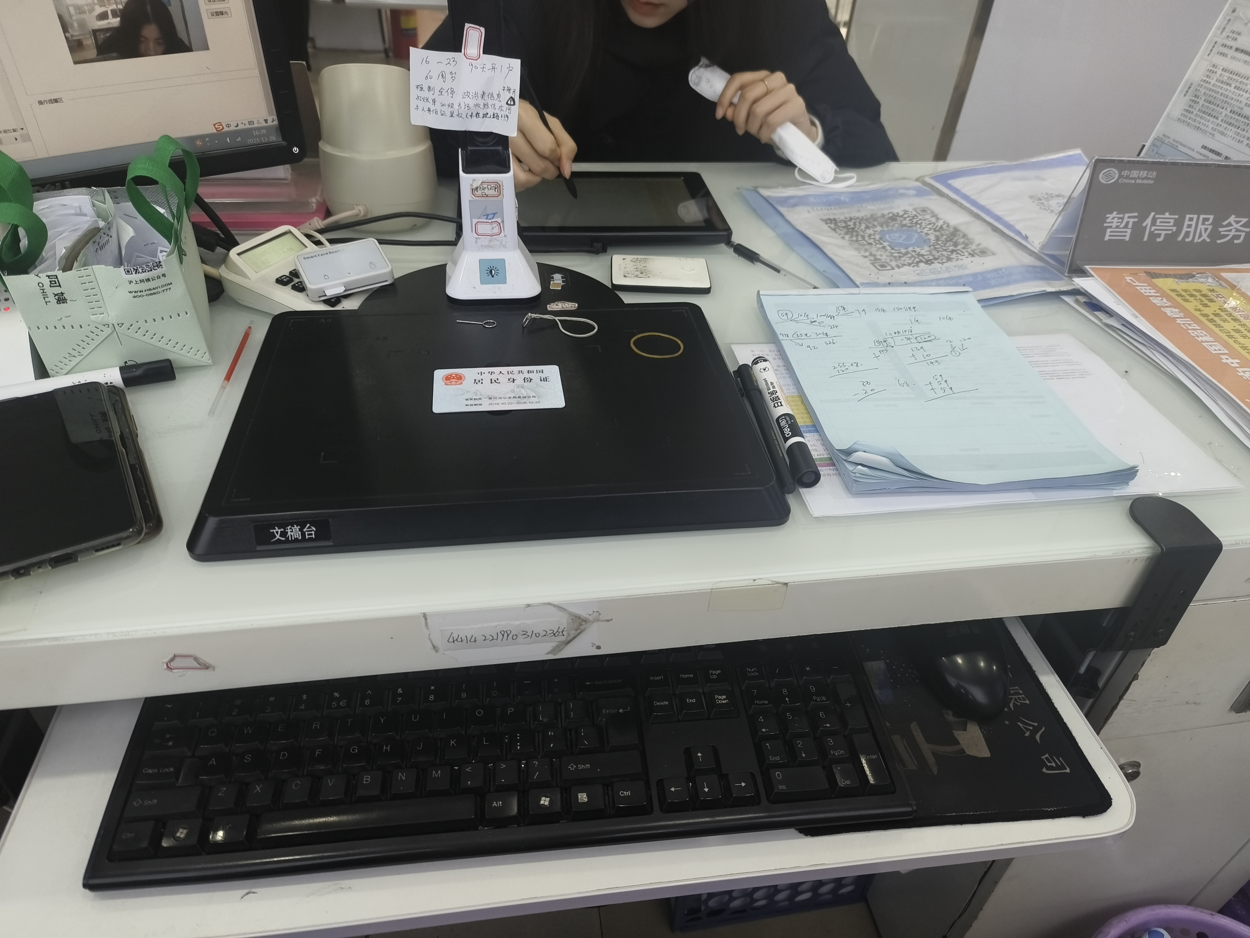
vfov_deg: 58.9
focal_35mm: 23
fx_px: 831
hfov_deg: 73.9
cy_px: 469
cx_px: 625
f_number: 1.75
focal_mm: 5.5
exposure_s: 1/120
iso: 248
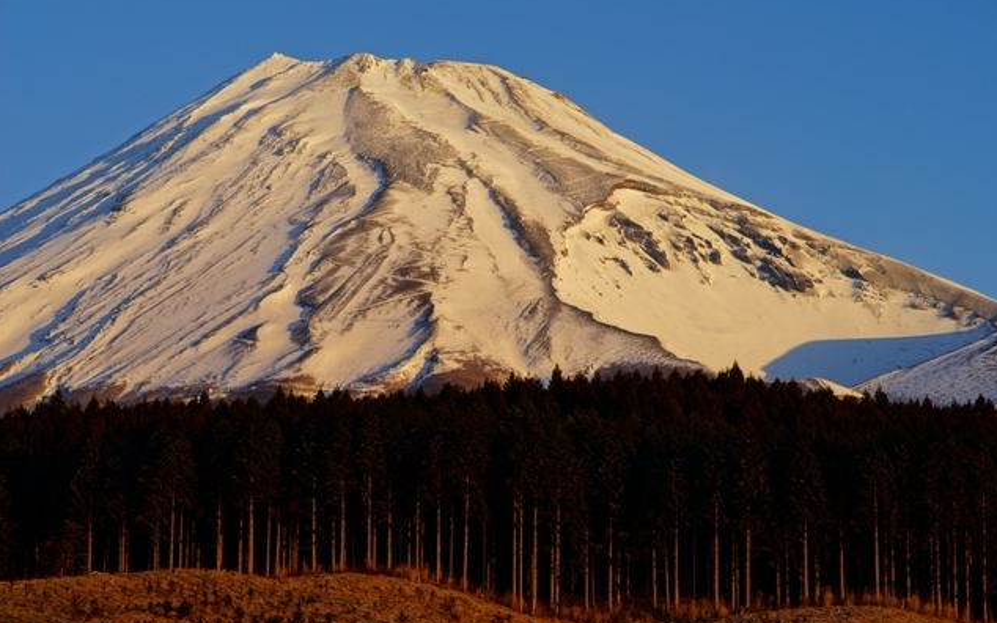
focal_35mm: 144
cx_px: 500
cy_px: 300
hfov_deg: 14.5
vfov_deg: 9.1
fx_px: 3912
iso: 100
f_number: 11
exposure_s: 1/15
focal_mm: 140
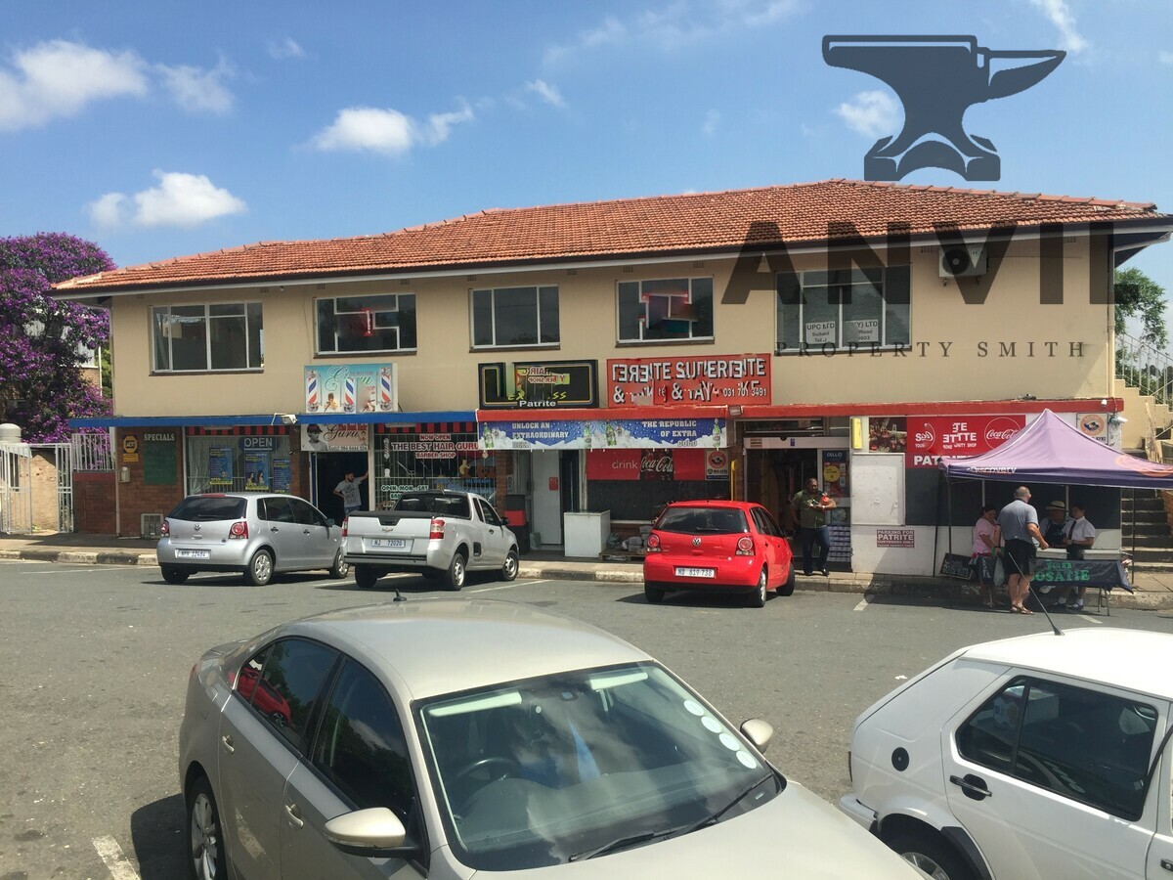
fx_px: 983
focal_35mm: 29
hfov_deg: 61.7
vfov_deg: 48.2
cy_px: 440
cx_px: 586
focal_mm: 4.15
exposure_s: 1/1721
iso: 32
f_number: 2.2
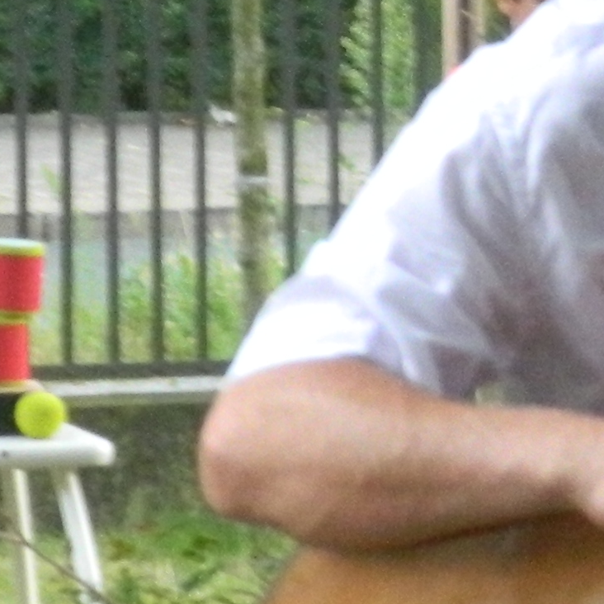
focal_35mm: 673
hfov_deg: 2.6
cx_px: 940
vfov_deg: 2.6
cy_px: 21
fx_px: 13286
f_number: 4.7
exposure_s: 1/40
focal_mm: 23.2
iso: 400
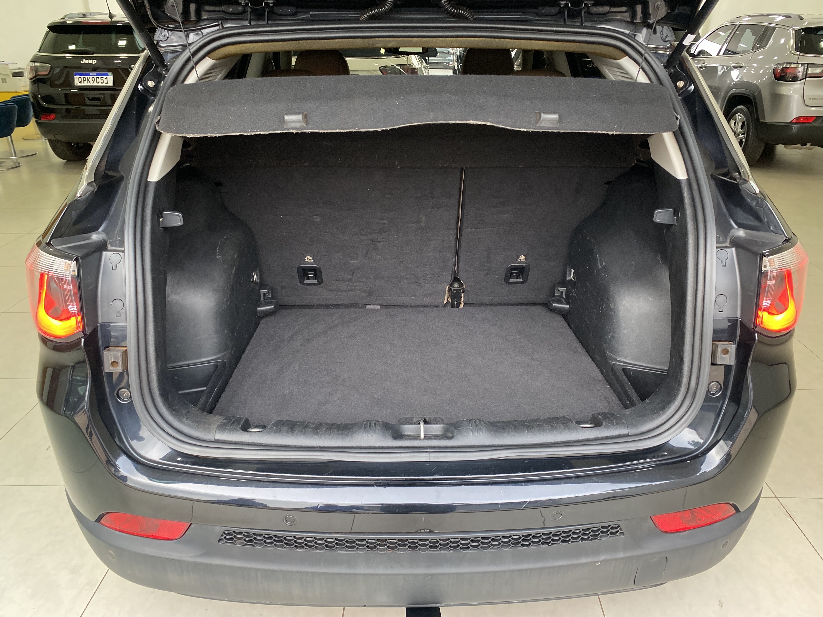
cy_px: 308
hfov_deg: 67.3
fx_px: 618
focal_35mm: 26
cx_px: 412
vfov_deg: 53.1
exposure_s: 1/60
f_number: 1.8
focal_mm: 4.25
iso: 250
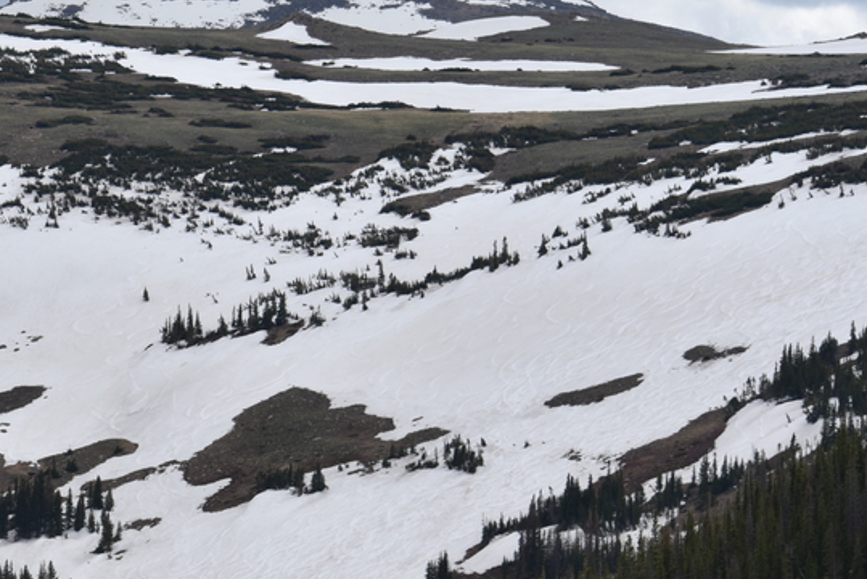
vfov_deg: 5.2
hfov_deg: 7.7
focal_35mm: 266
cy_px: 489
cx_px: -130
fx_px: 6409
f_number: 9
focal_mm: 112
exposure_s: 1/320
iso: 100
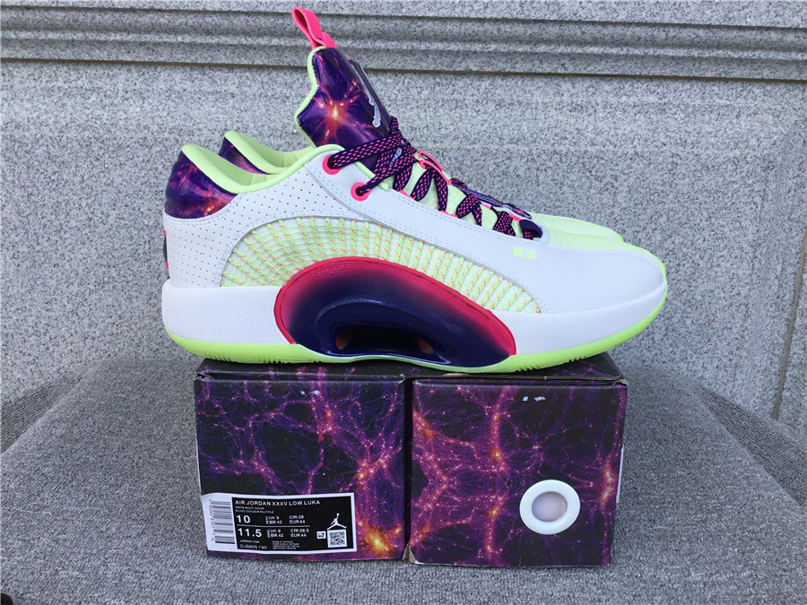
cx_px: 404
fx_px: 723
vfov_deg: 45.4
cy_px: 302
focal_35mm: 31
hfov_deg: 58.4
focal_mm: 3.3
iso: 25
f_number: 2.4
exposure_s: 1/303
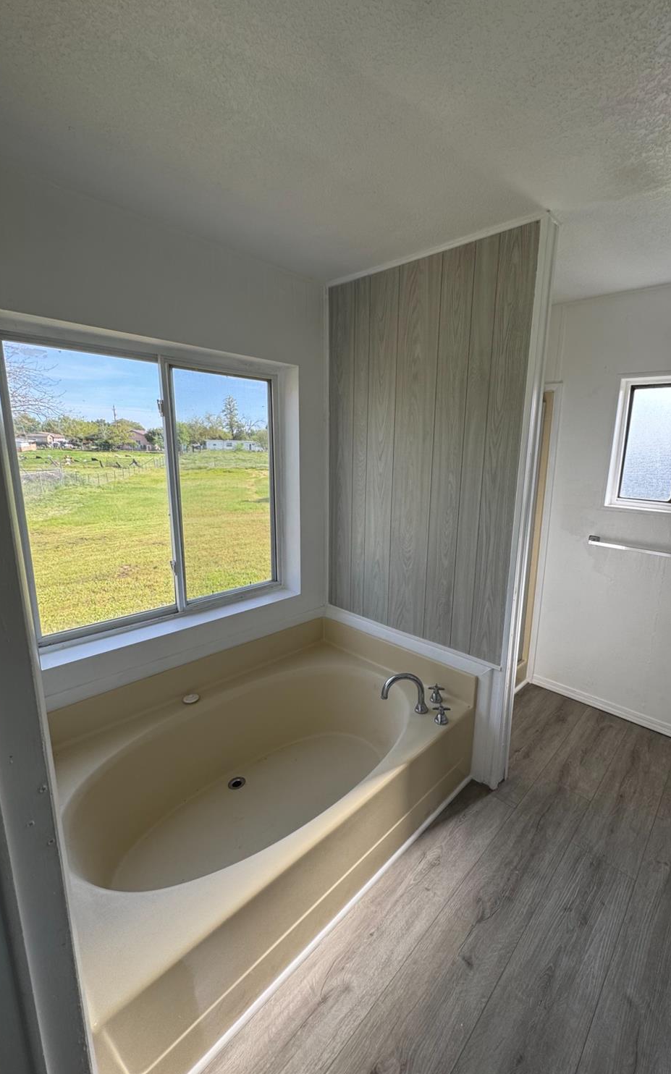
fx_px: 439
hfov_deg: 74.3
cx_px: 385
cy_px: 536
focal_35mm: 15
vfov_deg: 101.5
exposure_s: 1/221
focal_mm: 2.22
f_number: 2.2
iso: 40
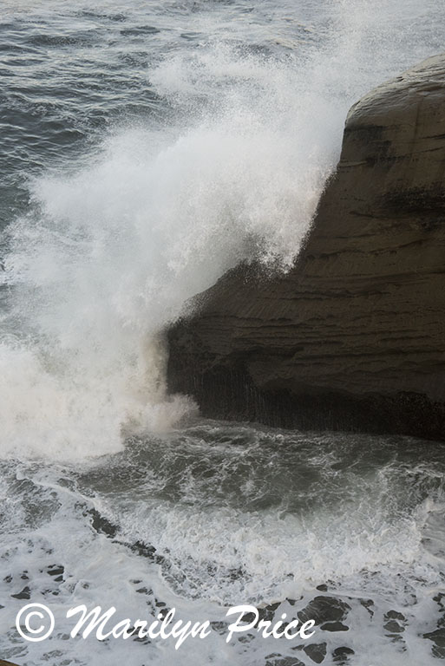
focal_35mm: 116
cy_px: 333
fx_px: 2148
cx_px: 222
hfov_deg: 11.8
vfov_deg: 17.6
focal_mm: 116
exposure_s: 1/180
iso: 640
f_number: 19
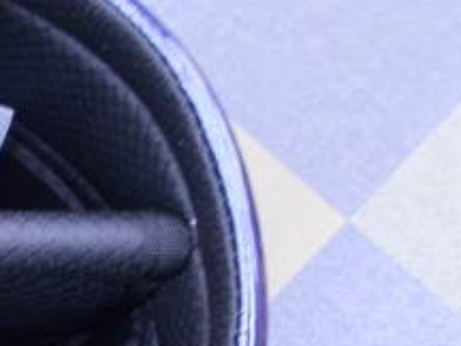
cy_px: 344
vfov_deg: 18.6
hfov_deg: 22.6
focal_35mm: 77
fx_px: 1025
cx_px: -143
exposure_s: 1/8
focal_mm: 4.6
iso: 200
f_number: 3.2
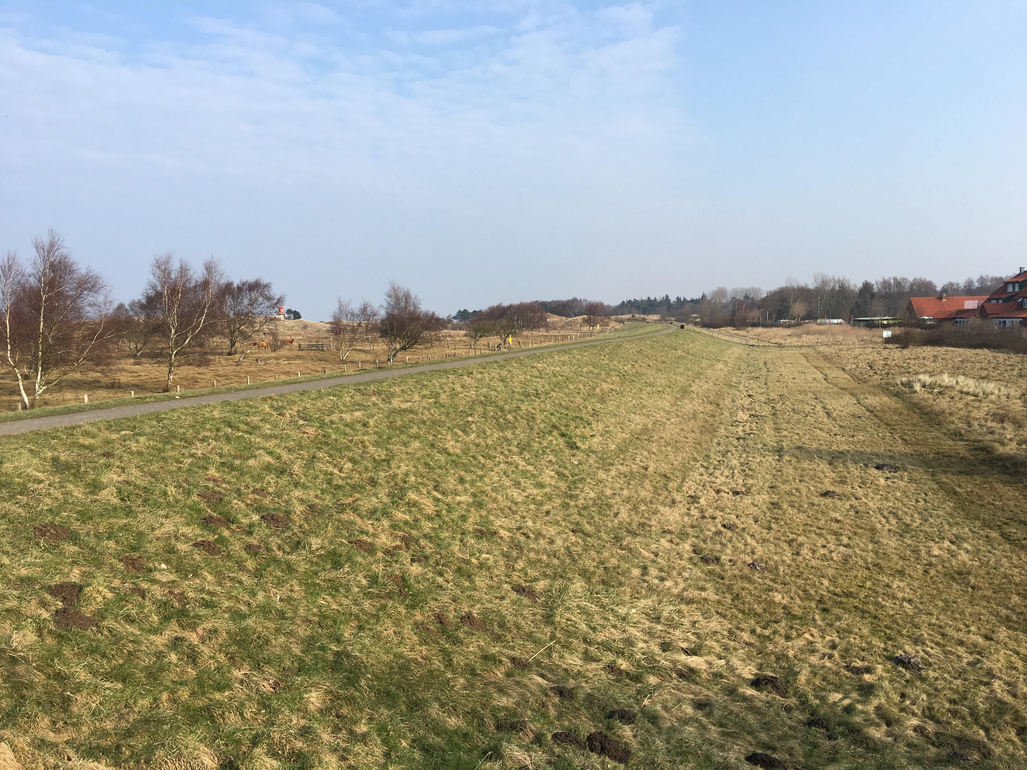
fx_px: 860
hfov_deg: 61.7
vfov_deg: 48.2
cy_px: 385
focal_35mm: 29
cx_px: 514
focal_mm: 4.15
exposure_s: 1/1012
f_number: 2.2
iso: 25
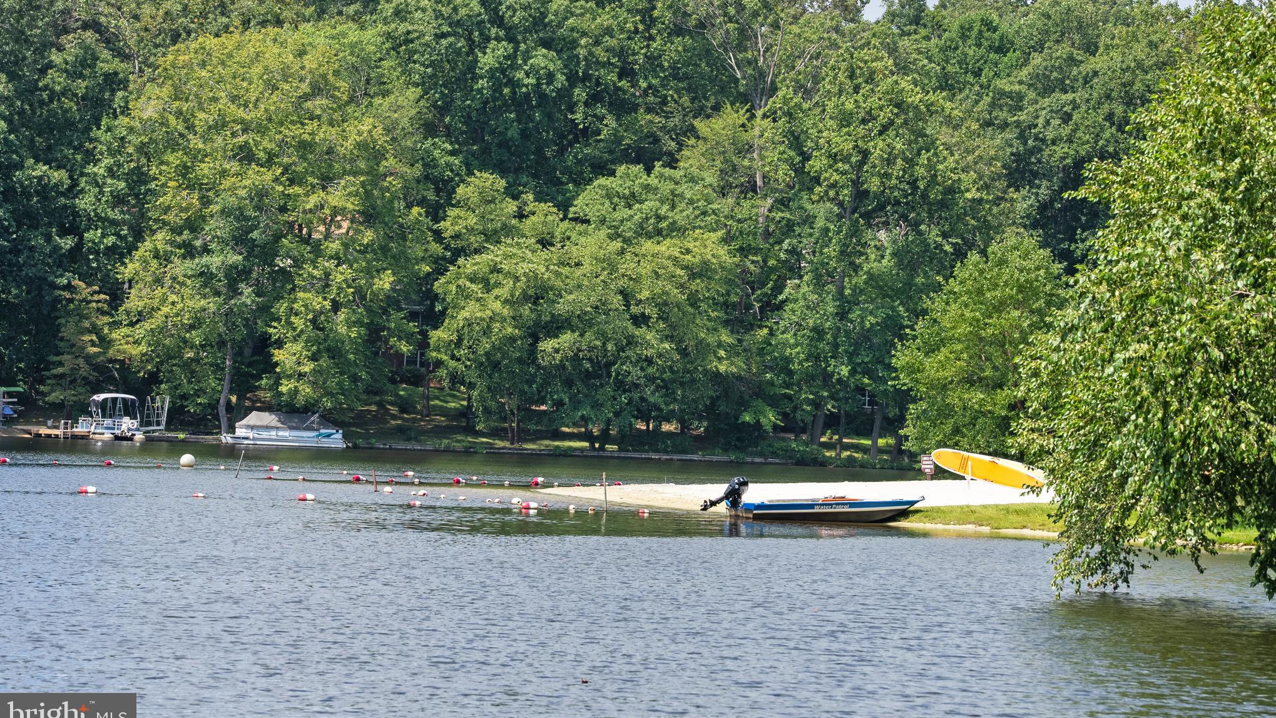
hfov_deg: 13.4
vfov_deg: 7.5
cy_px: 311
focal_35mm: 161
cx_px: 638
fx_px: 5447
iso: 200
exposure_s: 1/250
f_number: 10
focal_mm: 153
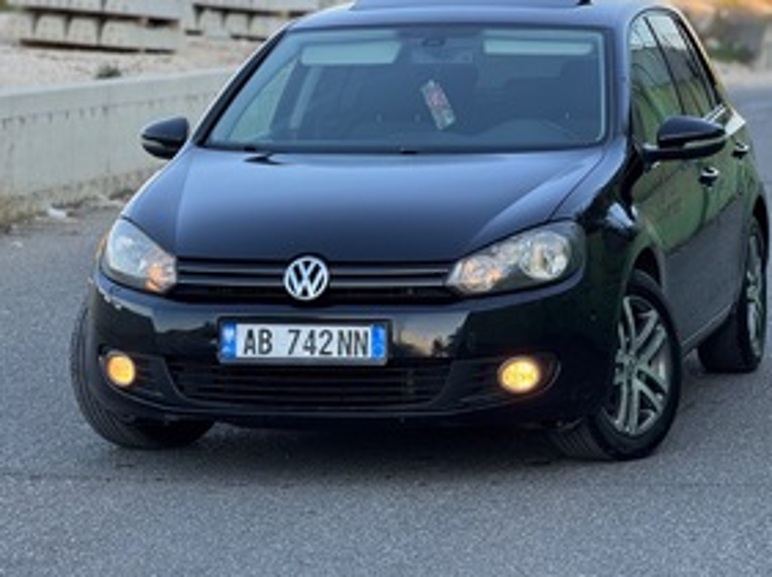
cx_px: 440
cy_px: 236
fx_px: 3430
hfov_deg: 12.8
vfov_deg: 9.6
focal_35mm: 154
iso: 50
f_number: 2.8
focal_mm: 15.66
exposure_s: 1/148
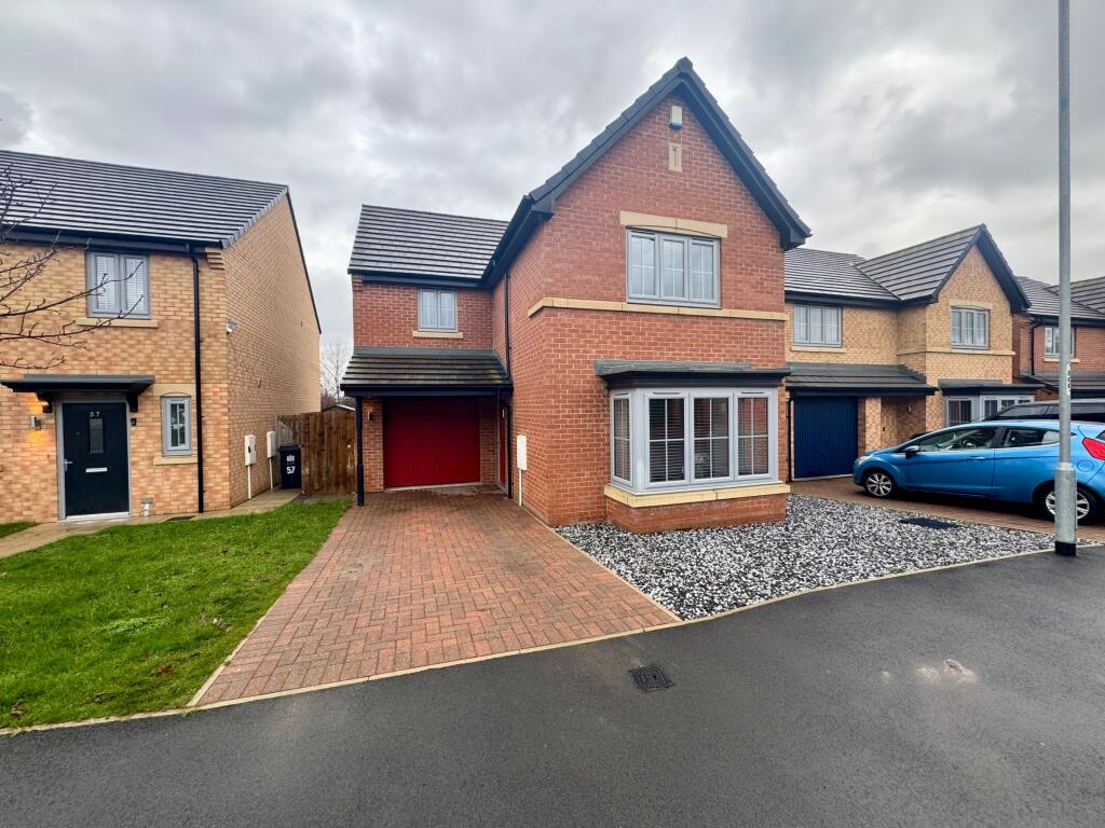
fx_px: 447
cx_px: 552
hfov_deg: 102.1
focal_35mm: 14
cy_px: 414
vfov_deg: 85.7
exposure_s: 1/99
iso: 64
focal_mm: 2.22
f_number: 2.2
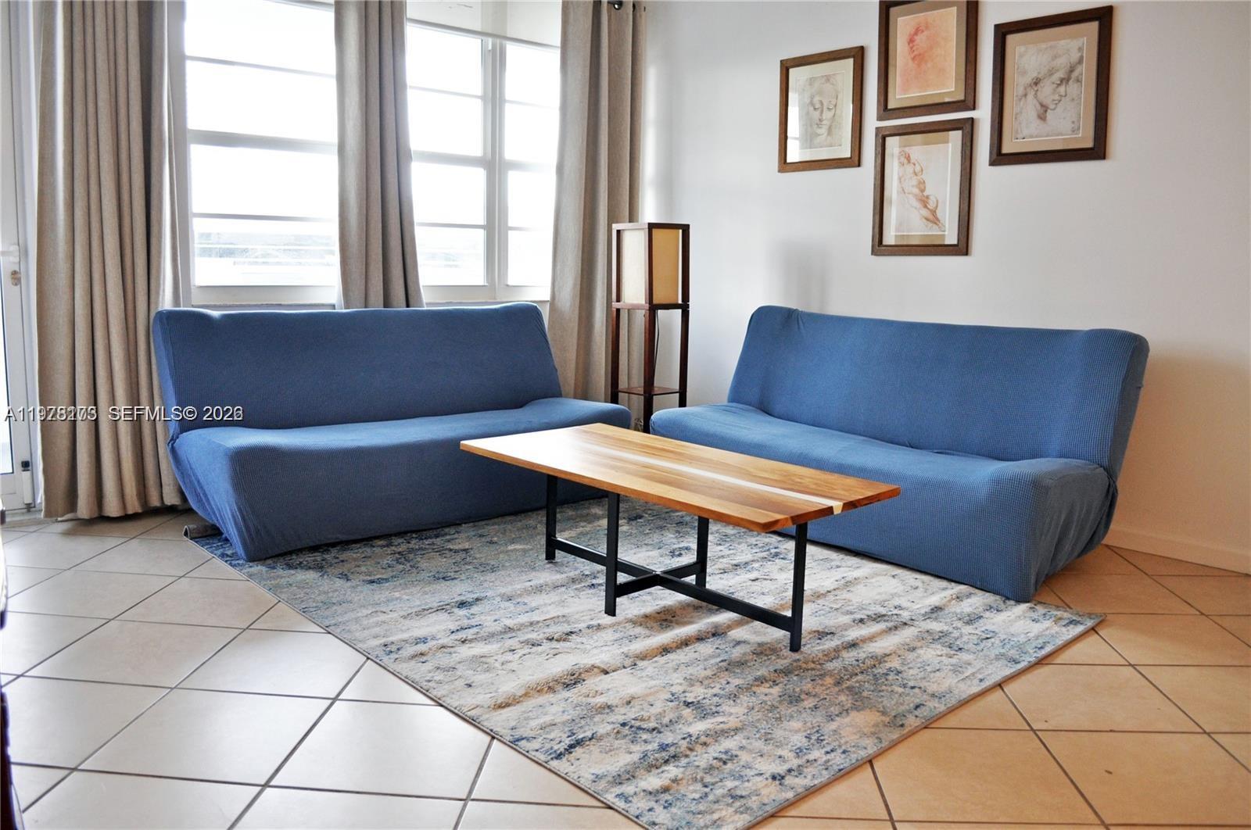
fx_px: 937
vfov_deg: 47.8
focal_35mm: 27
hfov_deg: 67.5
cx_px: 626
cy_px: 415
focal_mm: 18
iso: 400
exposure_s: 1/30
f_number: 3.5
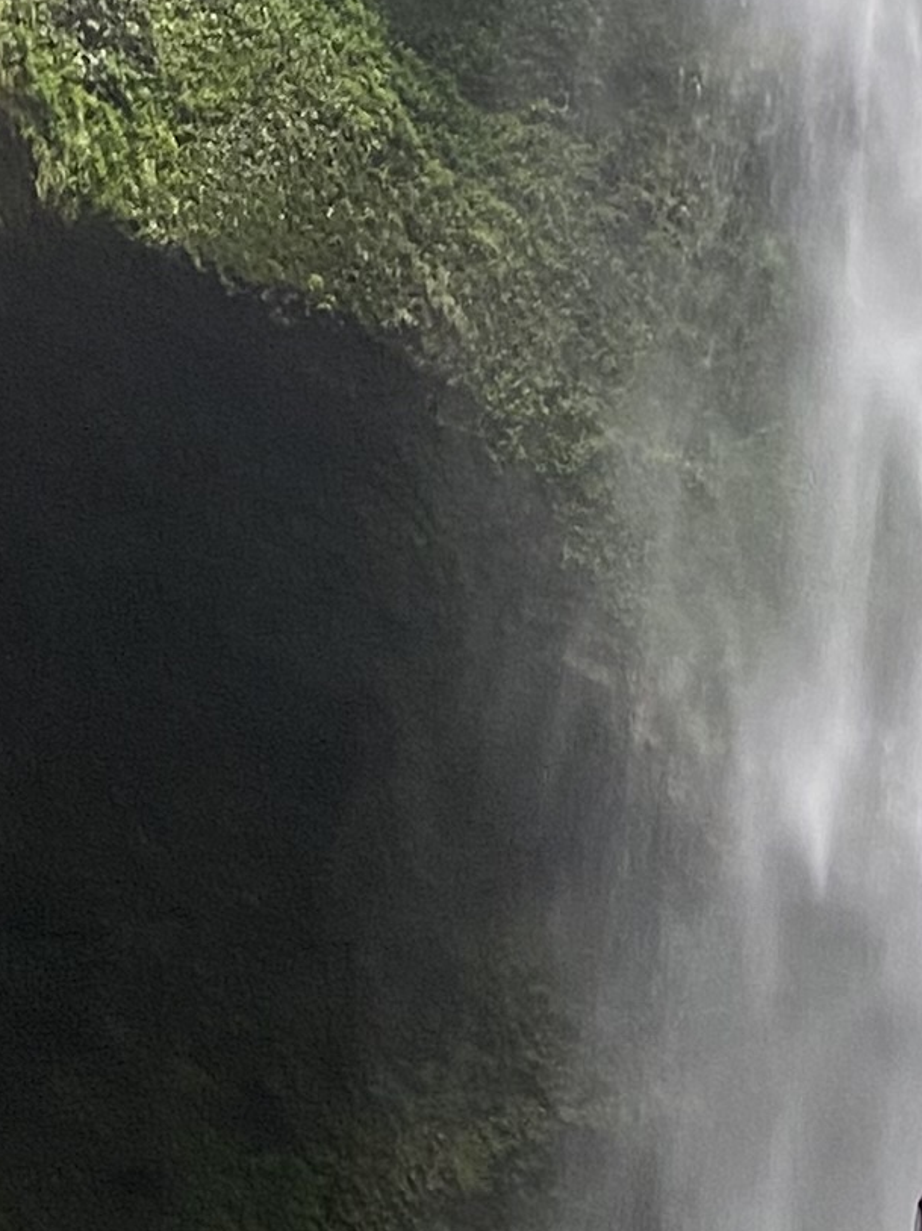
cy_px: 1045
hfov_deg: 11.4
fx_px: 4585
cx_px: 936
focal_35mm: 129
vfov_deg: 15.2
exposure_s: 1/60
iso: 160
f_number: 1.8
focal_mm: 4.25
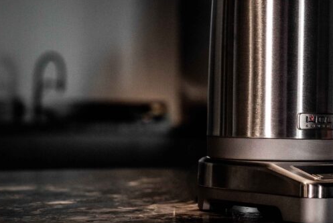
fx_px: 953
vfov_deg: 13.3
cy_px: 106
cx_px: 324
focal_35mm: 103
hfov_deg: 19.3
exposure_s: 1/800
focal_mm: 50
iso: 1000
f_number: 3.5
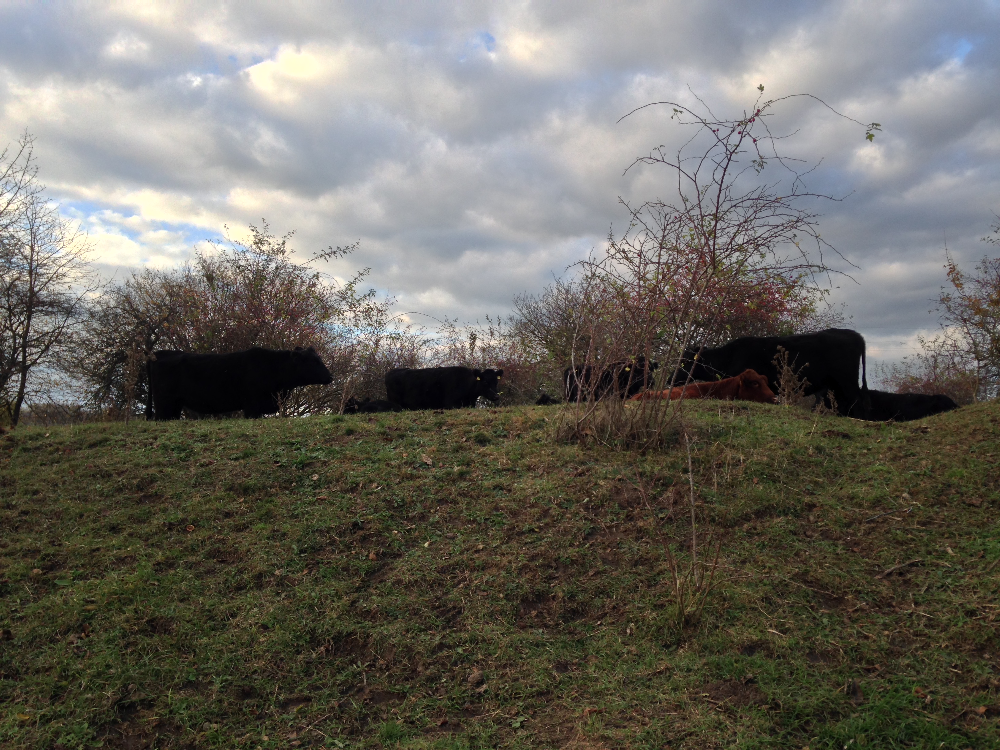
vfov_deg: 42.9
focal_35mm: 33
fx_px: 953
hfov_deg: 55.4
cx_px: 500
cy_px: 375
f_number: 2.4
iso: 50
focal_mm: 4.12
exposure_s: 1/332
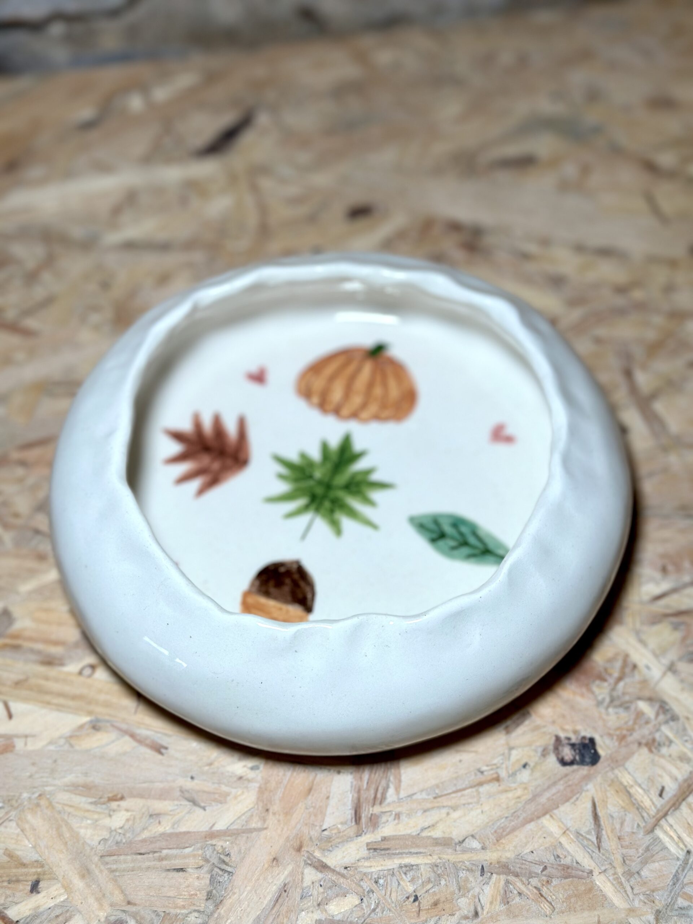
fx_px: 1281
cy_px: 462
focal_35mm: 48
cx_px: 346
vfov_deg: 39.7
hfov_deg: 30.3
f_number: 1.78
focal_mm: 6.86
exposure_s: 1/137
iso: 80
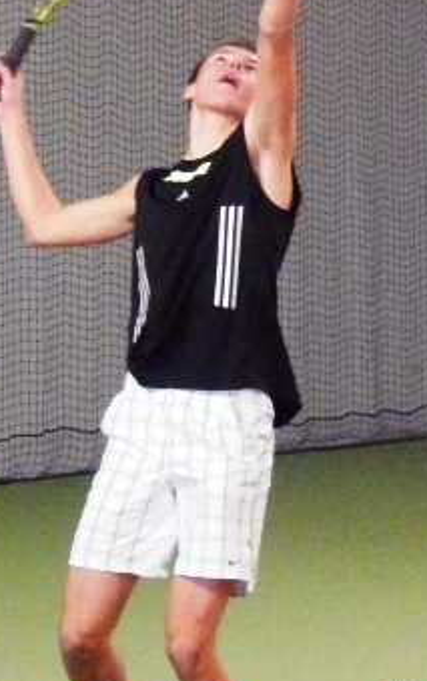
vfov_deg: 18.0
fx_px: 2156
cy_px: 324
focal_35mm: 116
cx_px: 194
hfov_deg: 11.3
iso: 3200
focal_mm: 13.1
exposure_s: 1/160
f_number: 4.5
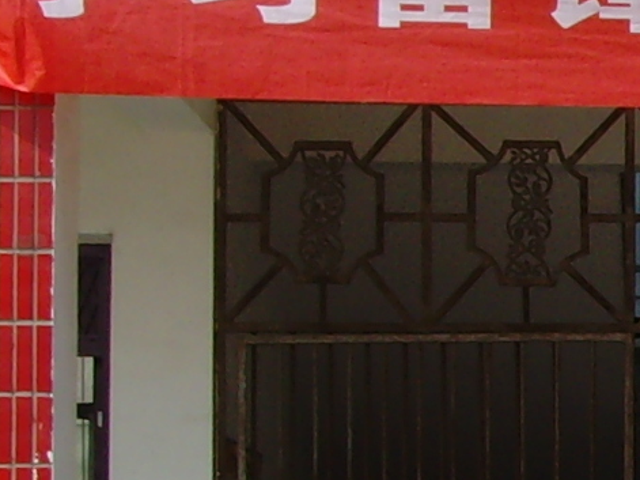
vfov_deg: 6.8
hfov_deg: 8.6
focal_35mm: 217
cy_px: 601
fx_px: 4011
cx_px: 1333
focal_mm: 7.7
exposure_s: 1/250
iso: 80
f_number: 6.5
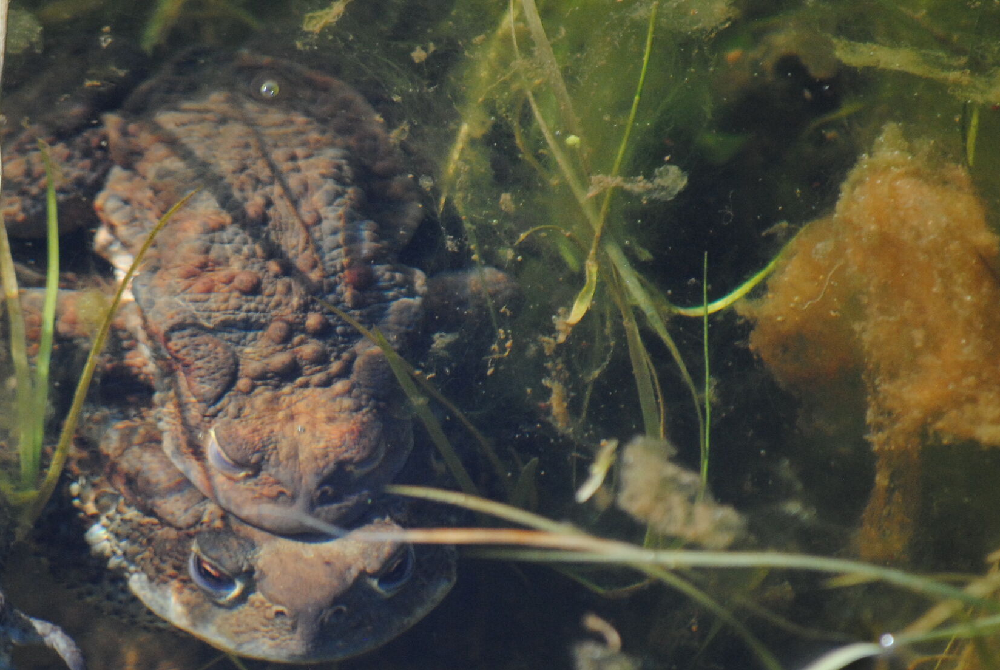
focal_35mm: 437
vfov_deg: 3.2
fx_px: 12153
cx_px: 339
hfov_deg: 4.7
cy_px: 415
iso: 560
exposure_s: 1/500
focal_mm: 200
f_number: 5.6
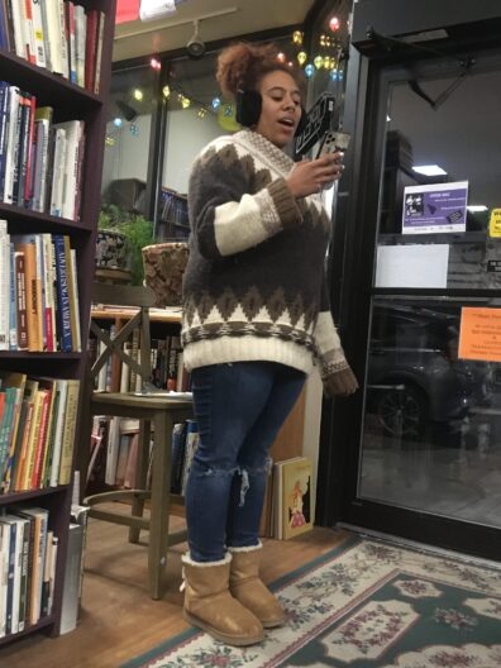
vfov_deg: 61.7
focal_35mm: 29
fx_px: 560
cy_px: 334
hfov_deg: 48.2
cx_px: 250
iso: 320
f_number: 2.2
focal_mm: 4.15
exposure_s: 1/15
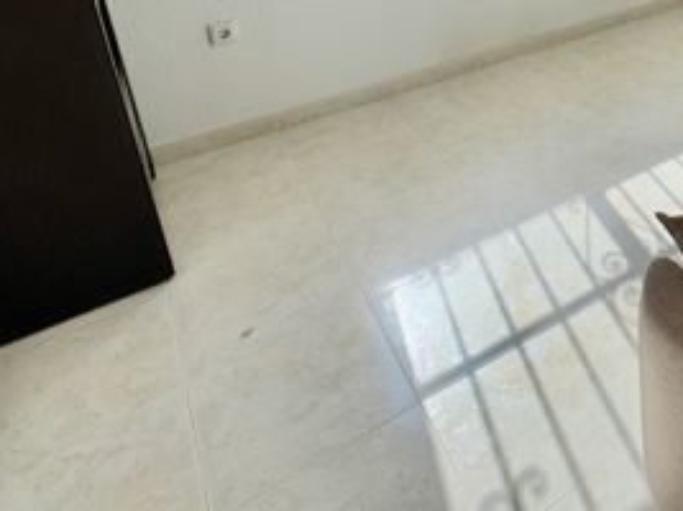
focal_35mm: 37
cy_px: -41
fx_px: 730
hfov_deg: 42.1
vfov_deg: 33.9
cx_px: 710
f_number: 2.2
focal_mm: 2.22
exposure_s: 1/707
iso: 50
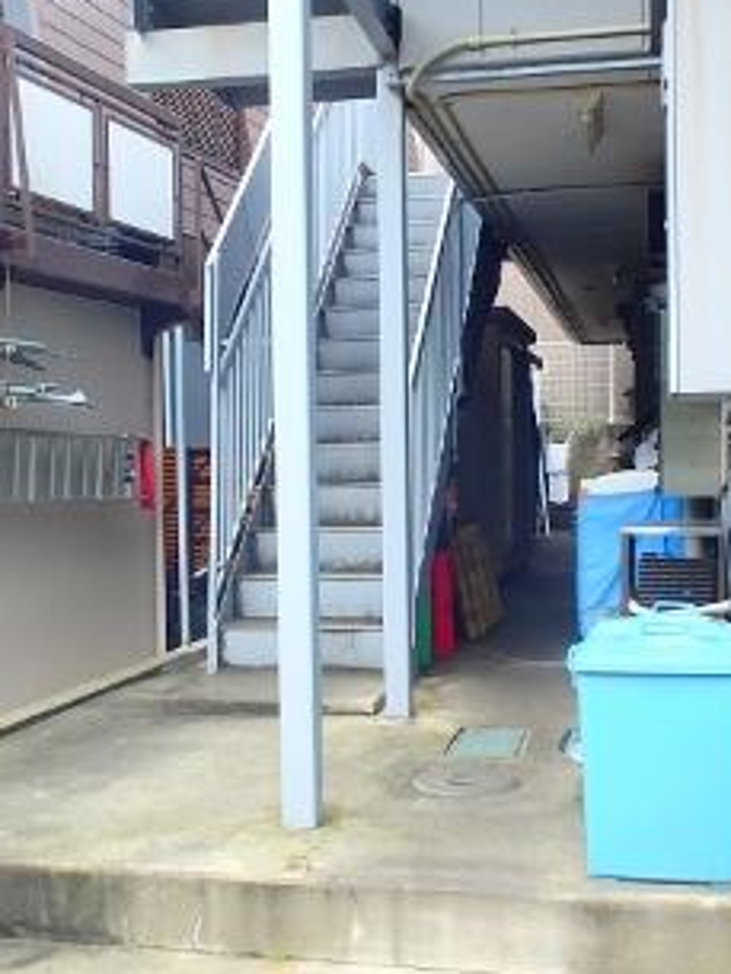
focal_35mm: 44
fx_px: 1238
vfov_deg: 42.9
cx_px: 358
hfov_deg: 32.9
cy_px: 521
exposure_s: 1/100
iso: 125
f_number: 3.5
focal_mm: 3.7
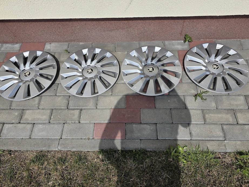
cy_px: 86
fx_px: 180
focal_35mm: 25
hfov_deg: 69.4
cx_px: 126
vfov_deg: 54.8
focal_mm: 6.3
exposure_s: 1/7944
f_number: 1.7
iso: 50
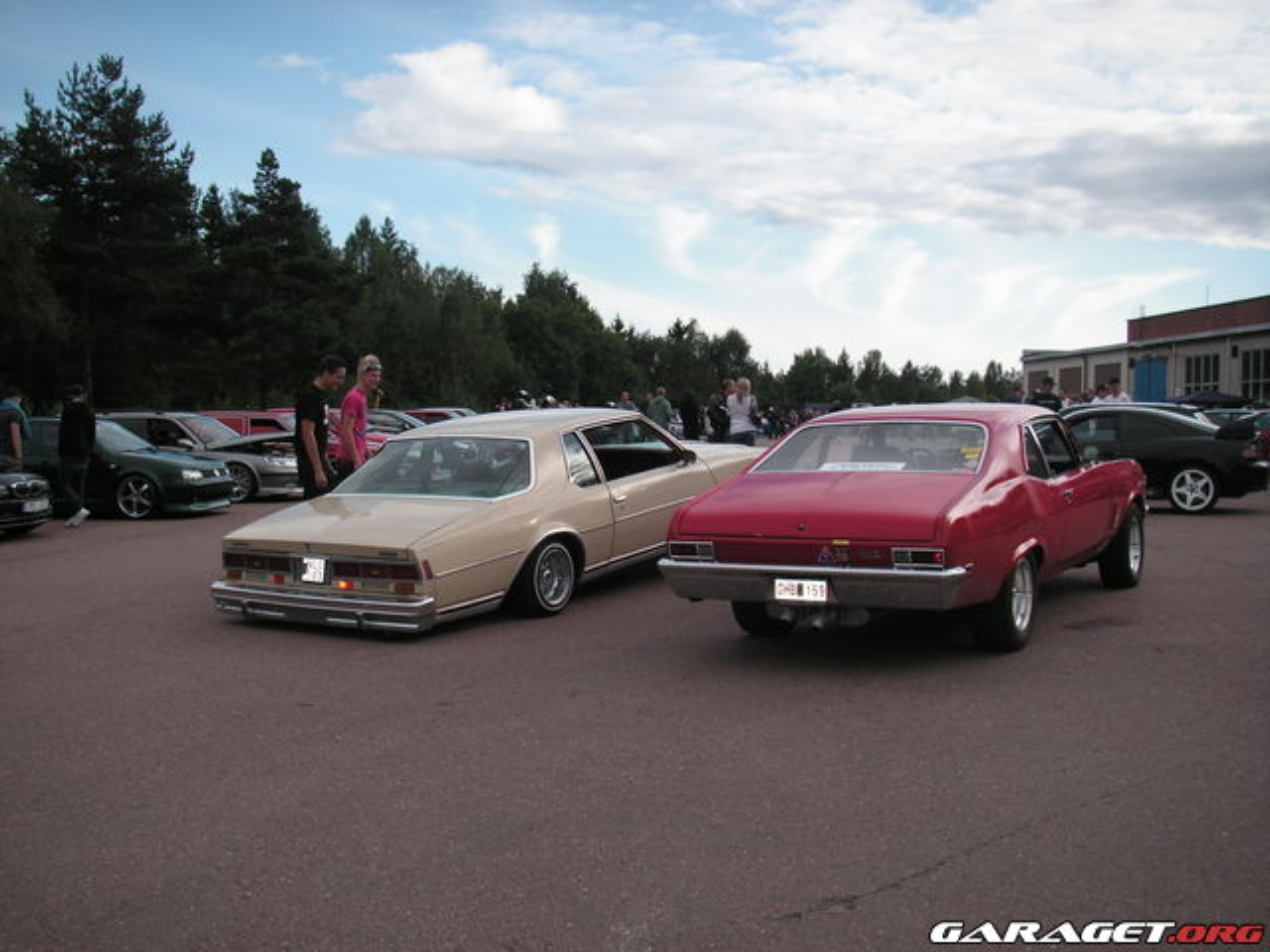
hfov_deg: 49.0
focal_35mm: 38
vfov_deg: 37.7
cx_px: 635
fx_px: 1394
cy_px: 476
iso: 50
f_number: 3.3
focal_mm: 6.3
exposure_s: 1/350
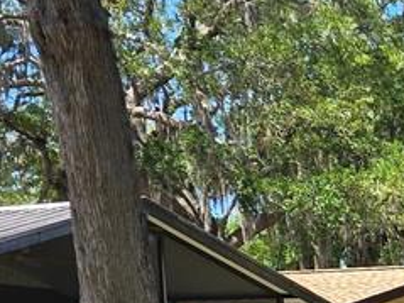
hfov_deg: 10.8
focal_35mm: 154
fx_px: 1796
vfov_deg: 8.8
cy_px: 714
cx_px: 987
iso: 12
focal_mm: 6.3
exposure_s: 1/322
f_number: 1.7
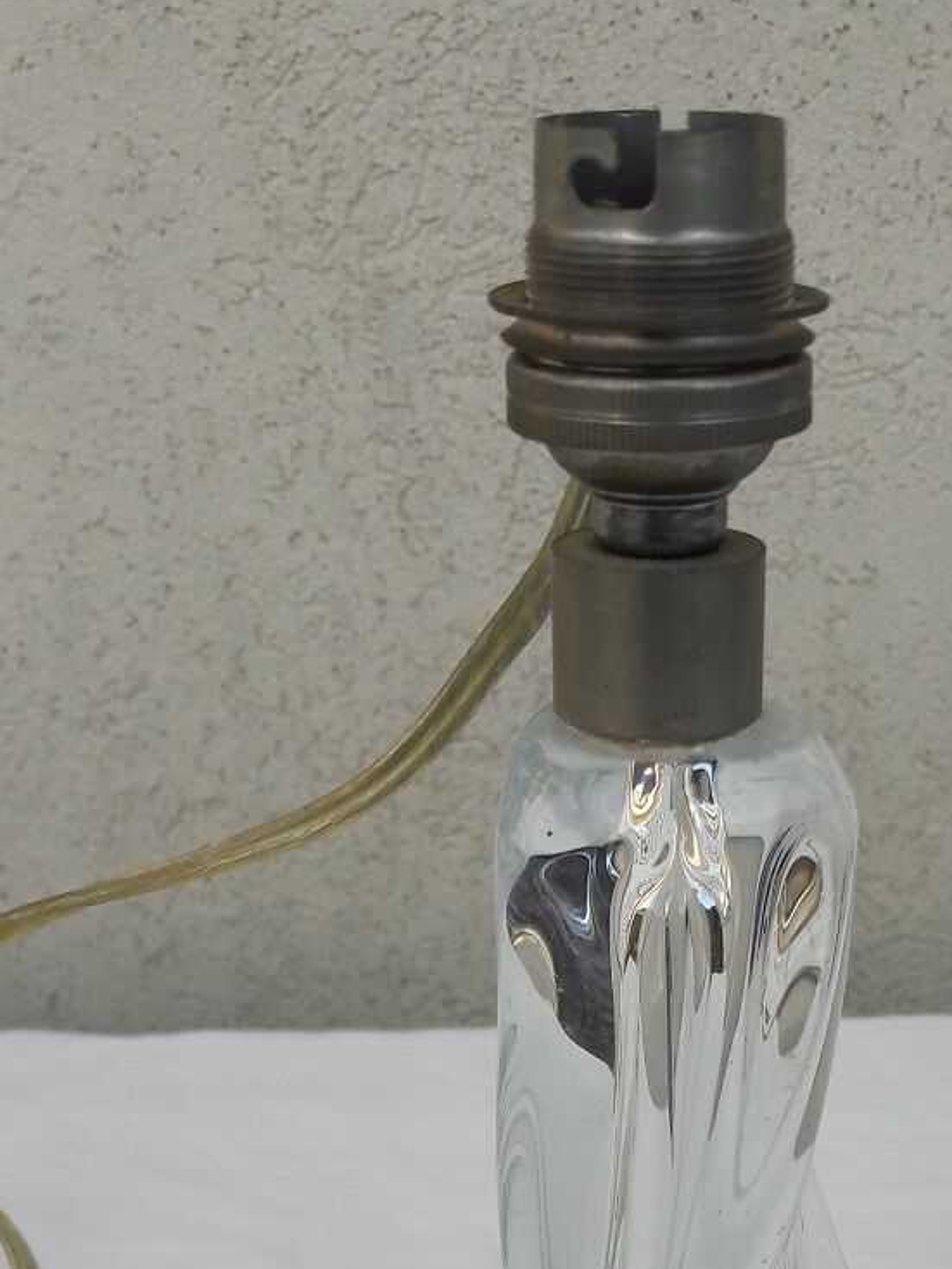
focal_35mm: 63
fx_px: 2309
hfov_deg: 23.1
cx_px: 683
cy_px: 1200
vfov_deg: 29.2
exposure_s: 1/595
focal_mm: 3.7
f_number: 1.9
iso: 40
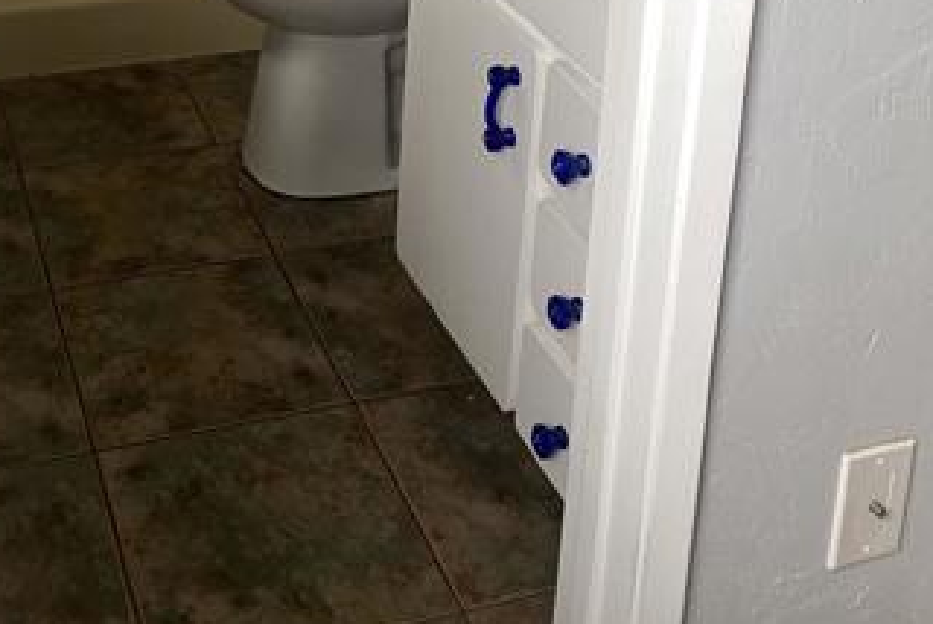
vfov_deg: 22.0
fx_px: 1401
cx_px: 286
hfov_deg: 36.3
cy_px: -230
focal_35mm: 54
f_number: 1.8
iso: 125
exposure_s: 1/60
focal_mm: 4.25
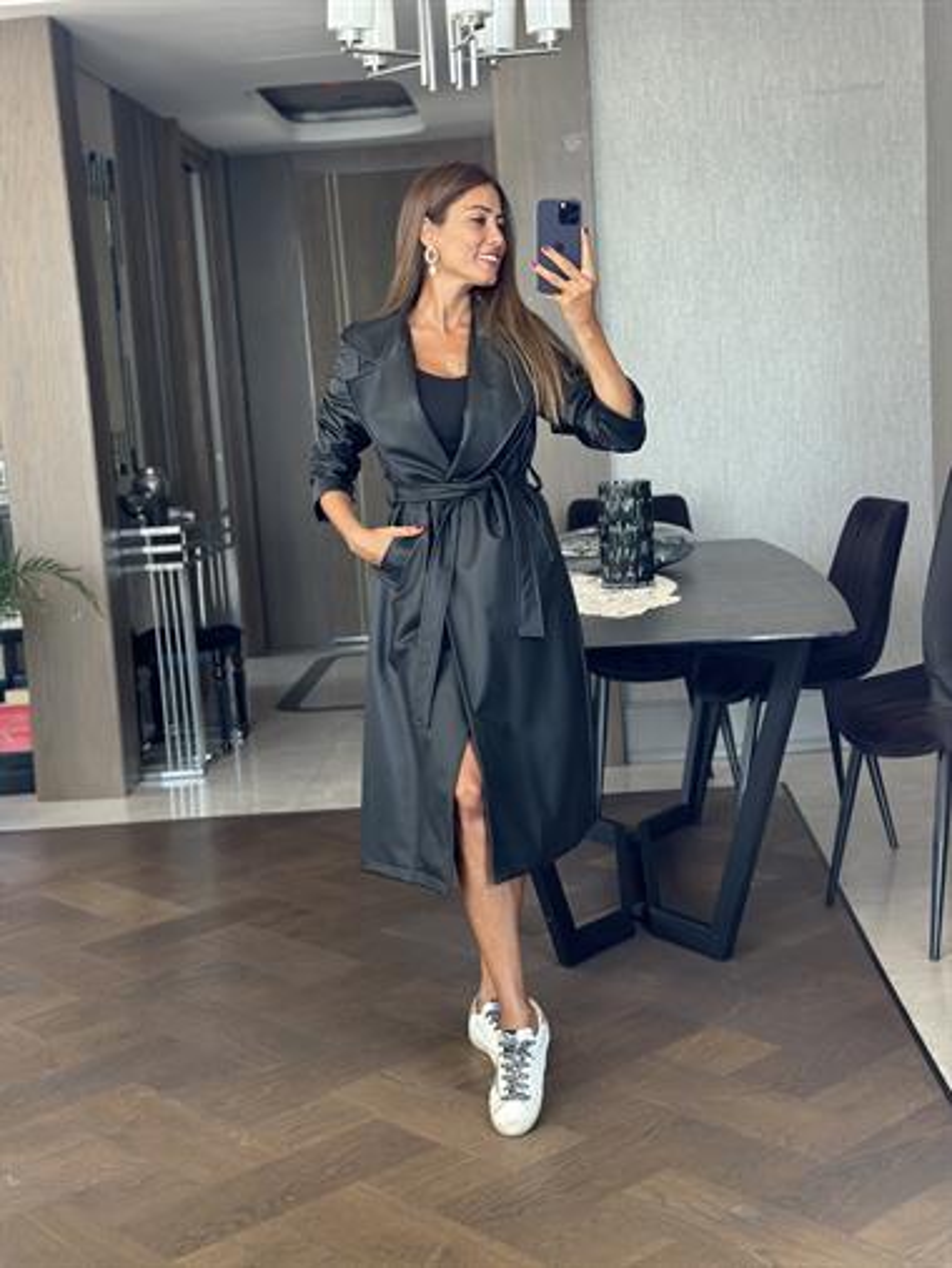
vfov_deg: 39.6
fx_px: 1759
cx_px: 476
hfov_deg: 30.3
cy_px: 634
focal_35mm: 48
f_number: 1.78
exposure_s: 1/76
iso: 125
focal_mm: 6.86
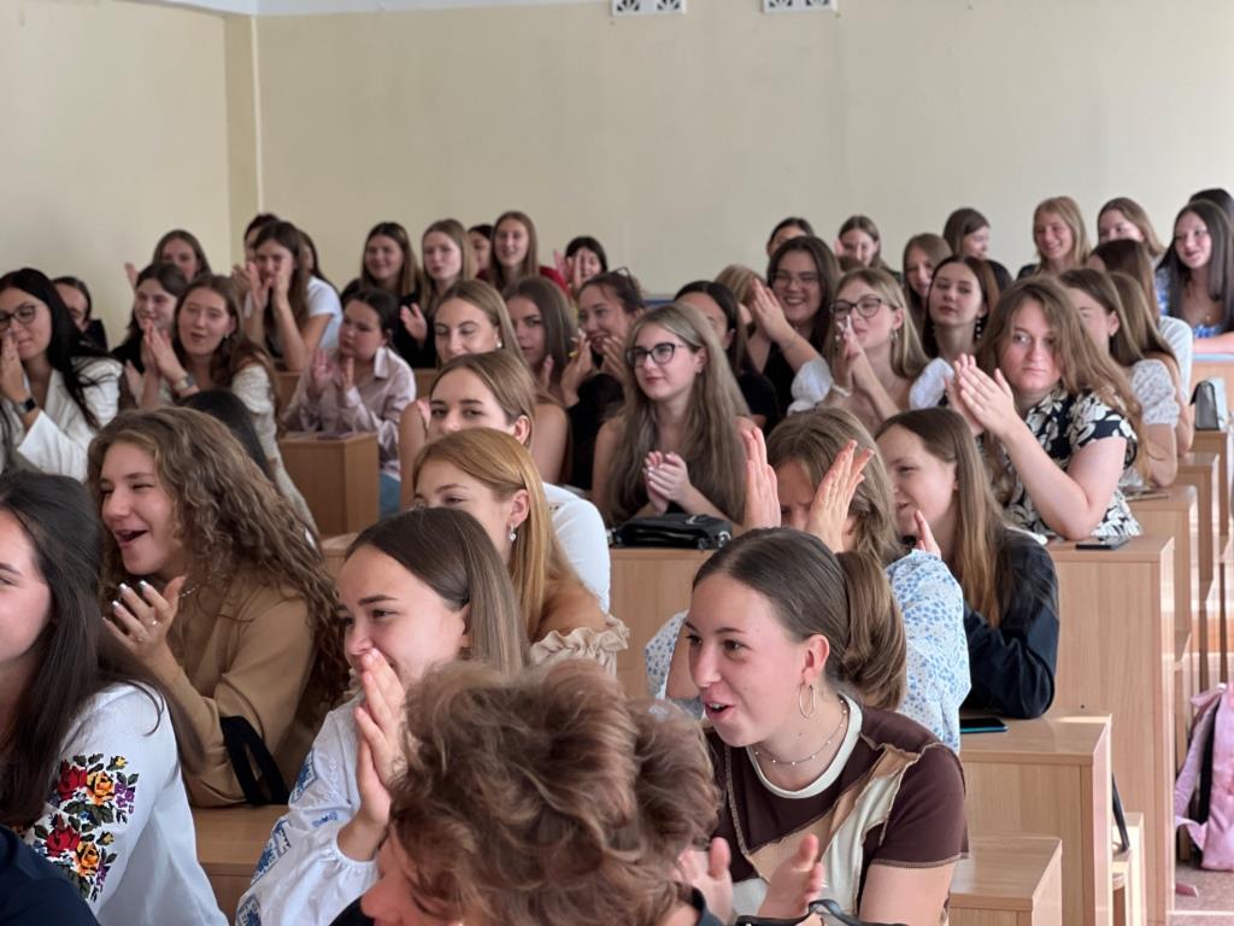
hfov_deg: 25.3
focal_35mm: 77
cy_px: 463
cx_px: 617
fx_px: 2745
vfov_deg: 19.1
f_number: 2.8
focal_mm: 9
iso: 125
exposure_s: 1/121
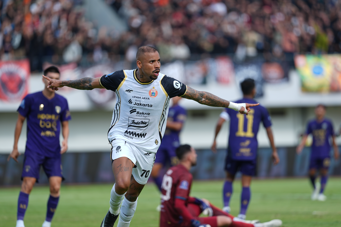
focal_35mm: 300
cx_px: 170
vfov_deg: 4.6
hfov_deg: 6.9
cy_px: 114
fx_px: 2841
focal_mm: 300
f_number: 2.8
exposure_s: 1/2000
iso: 200
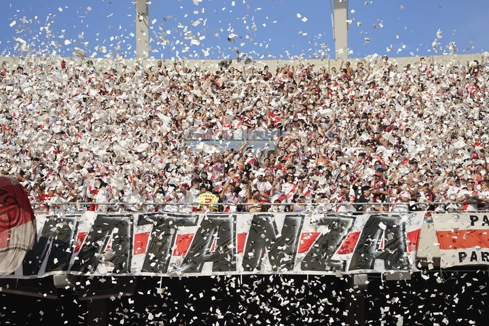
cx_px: 244
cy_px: 163
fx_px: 1616
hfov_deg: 17.2
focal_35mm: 119
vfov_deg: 11.5
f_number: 5
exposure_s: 1/3200
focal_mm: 119
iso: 500
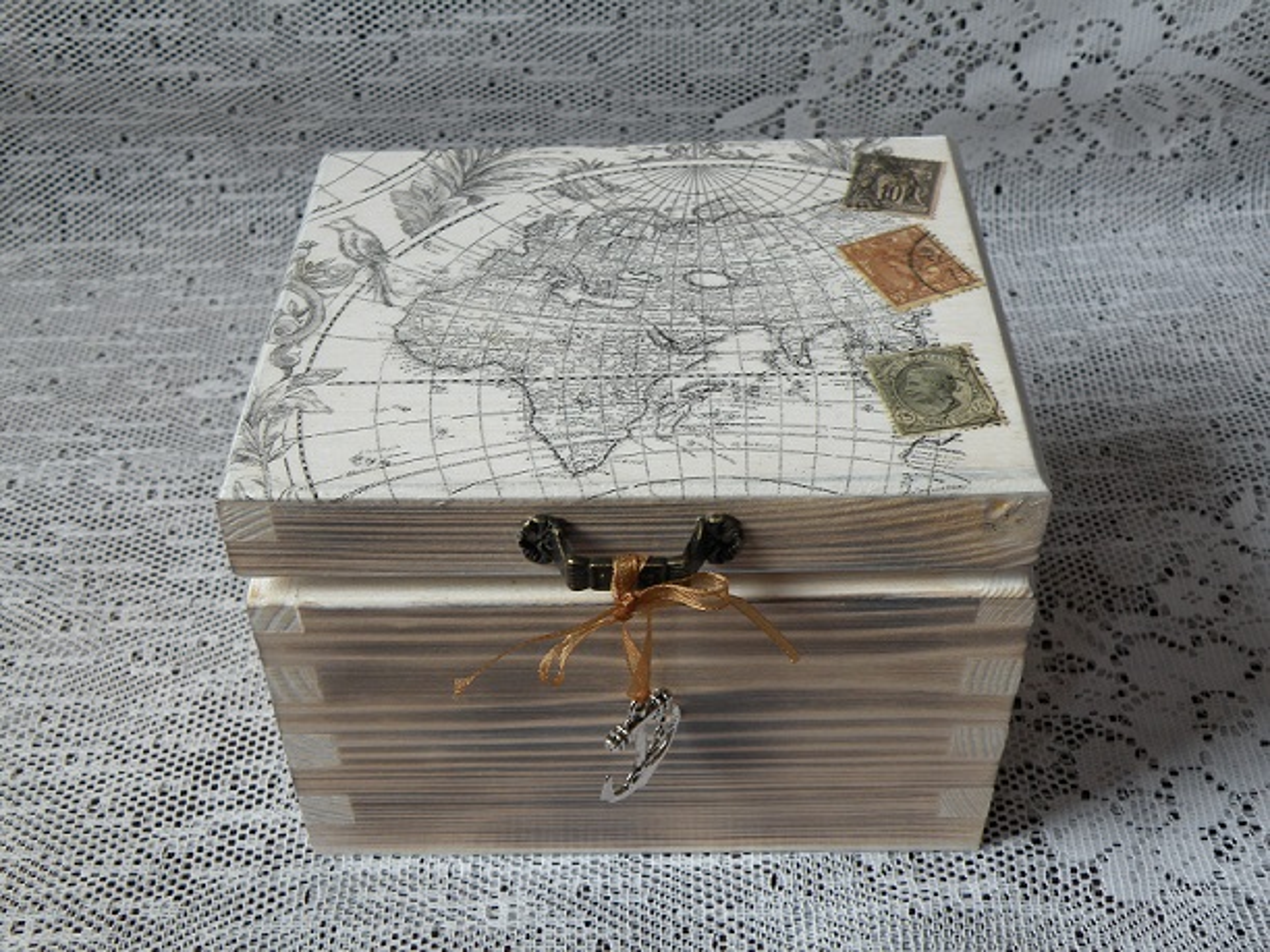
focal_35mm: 42
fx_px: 1541
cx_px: 635
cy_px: 476
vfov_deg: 34.3
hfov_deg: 44.8
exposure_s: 1/64
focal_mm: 7.4
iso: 64
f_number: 3.5
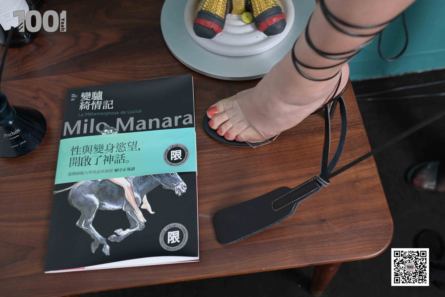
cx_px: 222
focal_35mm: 35
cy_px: 148
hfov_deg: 54.4
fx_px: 433
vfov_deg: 37.9
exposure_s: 1/160
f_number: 4
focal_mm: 35
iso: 1600
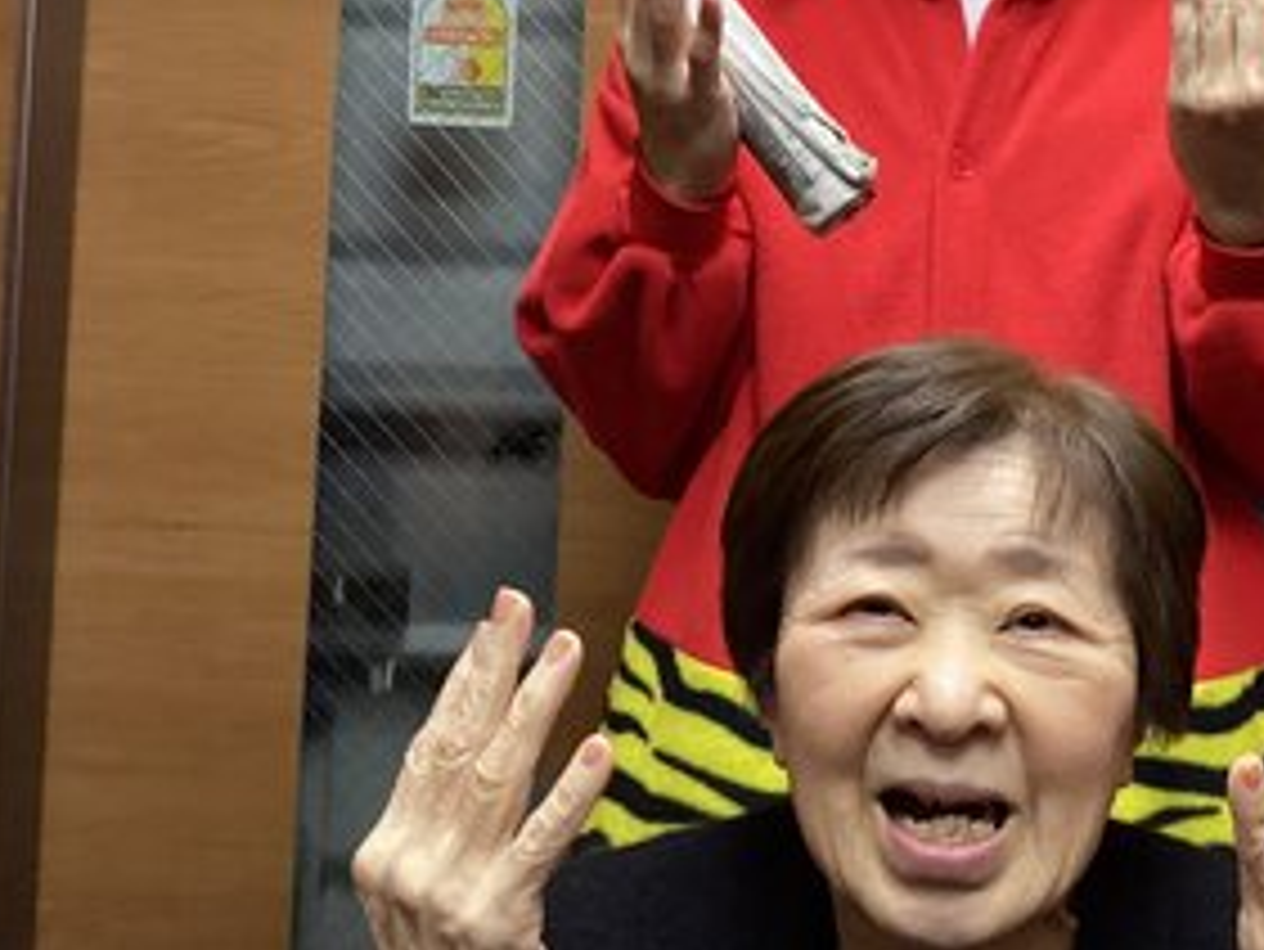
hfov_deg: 35.1
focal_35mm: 53
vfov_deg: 27.3
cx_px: 990
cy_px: 302
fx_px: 1936
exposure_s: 1/40
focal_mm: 3.3
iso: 250
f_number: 2.4
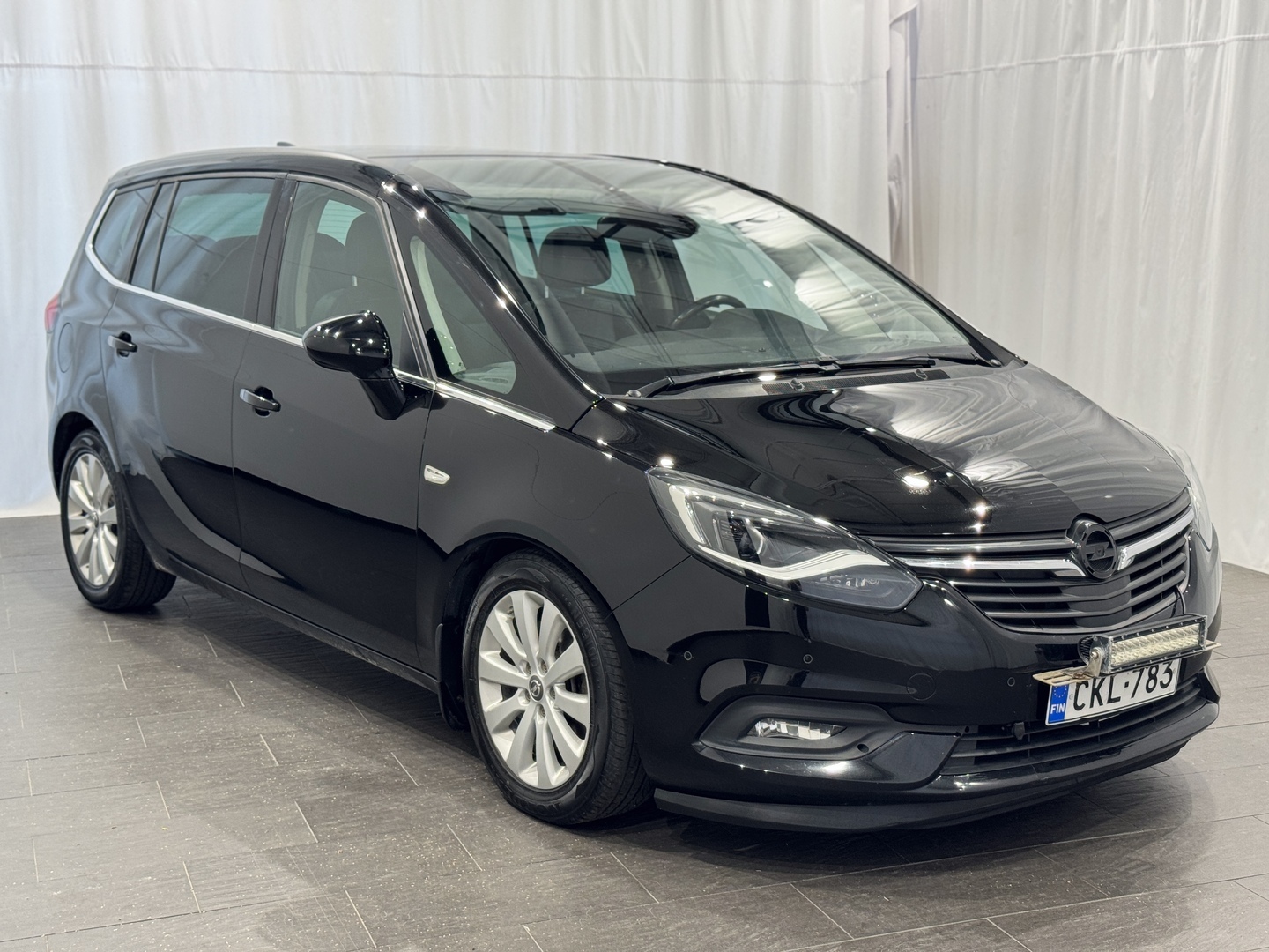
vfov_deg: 30.3
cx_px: 634
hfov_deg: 39.7
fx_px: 1760
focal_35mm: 48
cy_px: 476
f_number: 1.78
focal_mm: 6.76
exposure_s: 1/50
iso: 50
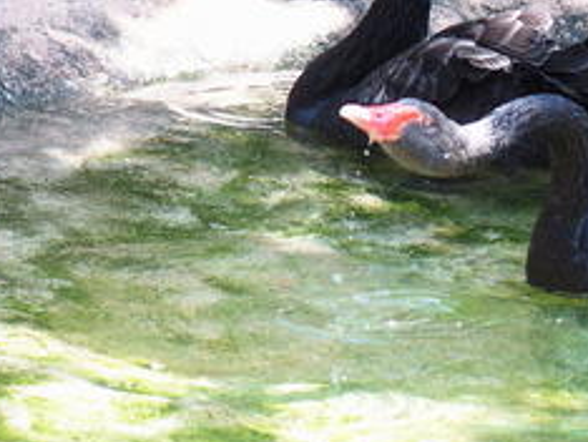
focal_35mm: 384
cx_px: 533
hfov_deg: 5.1
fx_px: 6529
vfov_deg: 3.9
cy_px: 181
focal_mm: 42.5
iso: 200
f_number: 2.8
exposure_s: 1/200
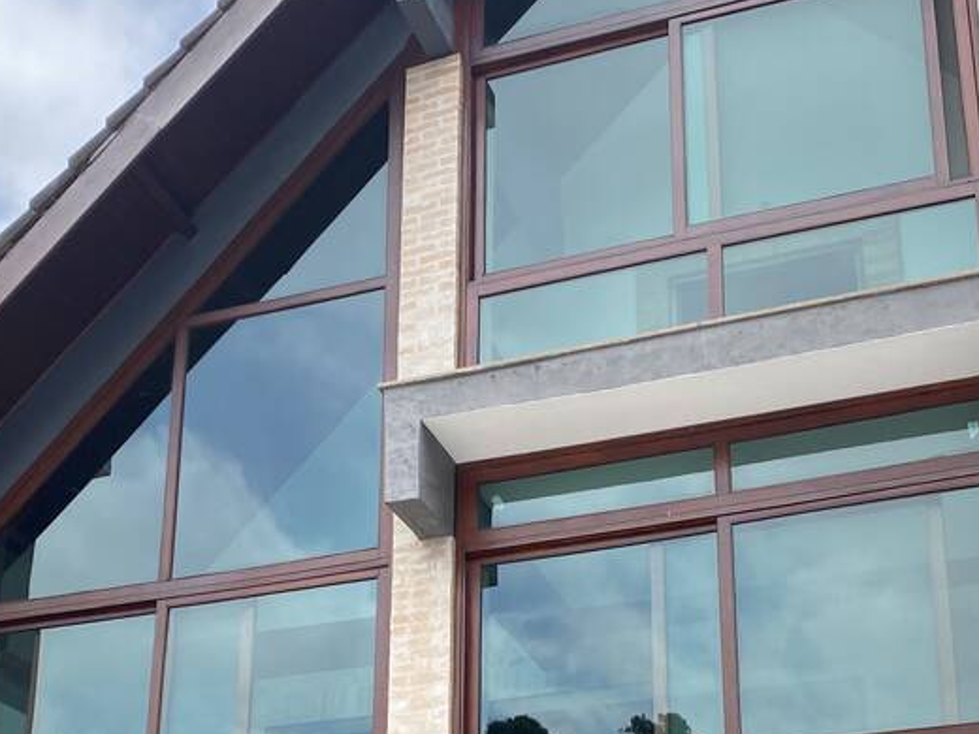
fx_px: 1527
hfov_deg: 35.5
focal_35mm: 54
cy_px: 751
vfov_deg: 25.6
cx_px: 525
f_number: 1.8
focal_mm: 4.25
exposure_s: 1/1072
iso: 32
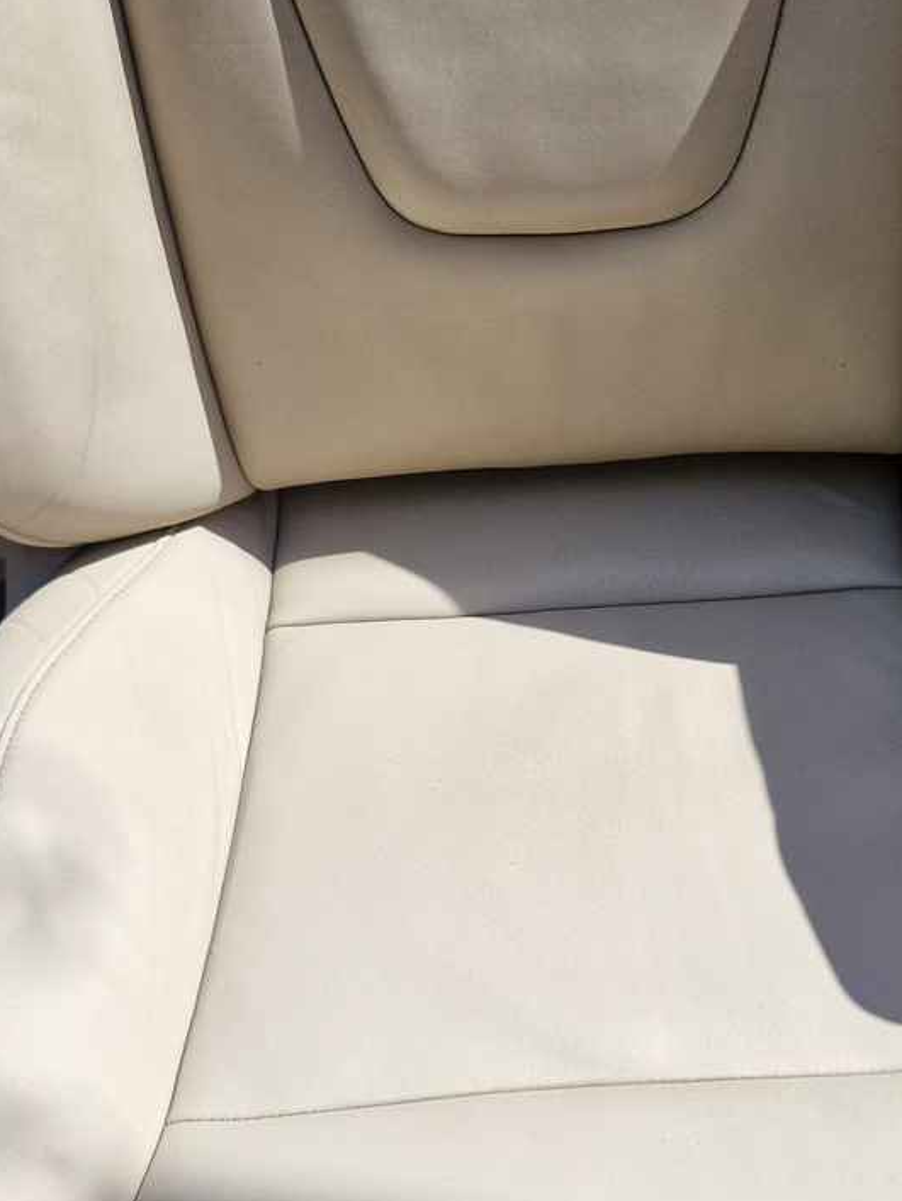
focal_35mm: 52
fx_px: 1805
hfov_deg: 27.9
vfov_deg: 36.8
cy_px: 614
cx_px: 605
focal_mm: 5.54
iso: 50
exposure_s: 1/1432
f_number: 1.8
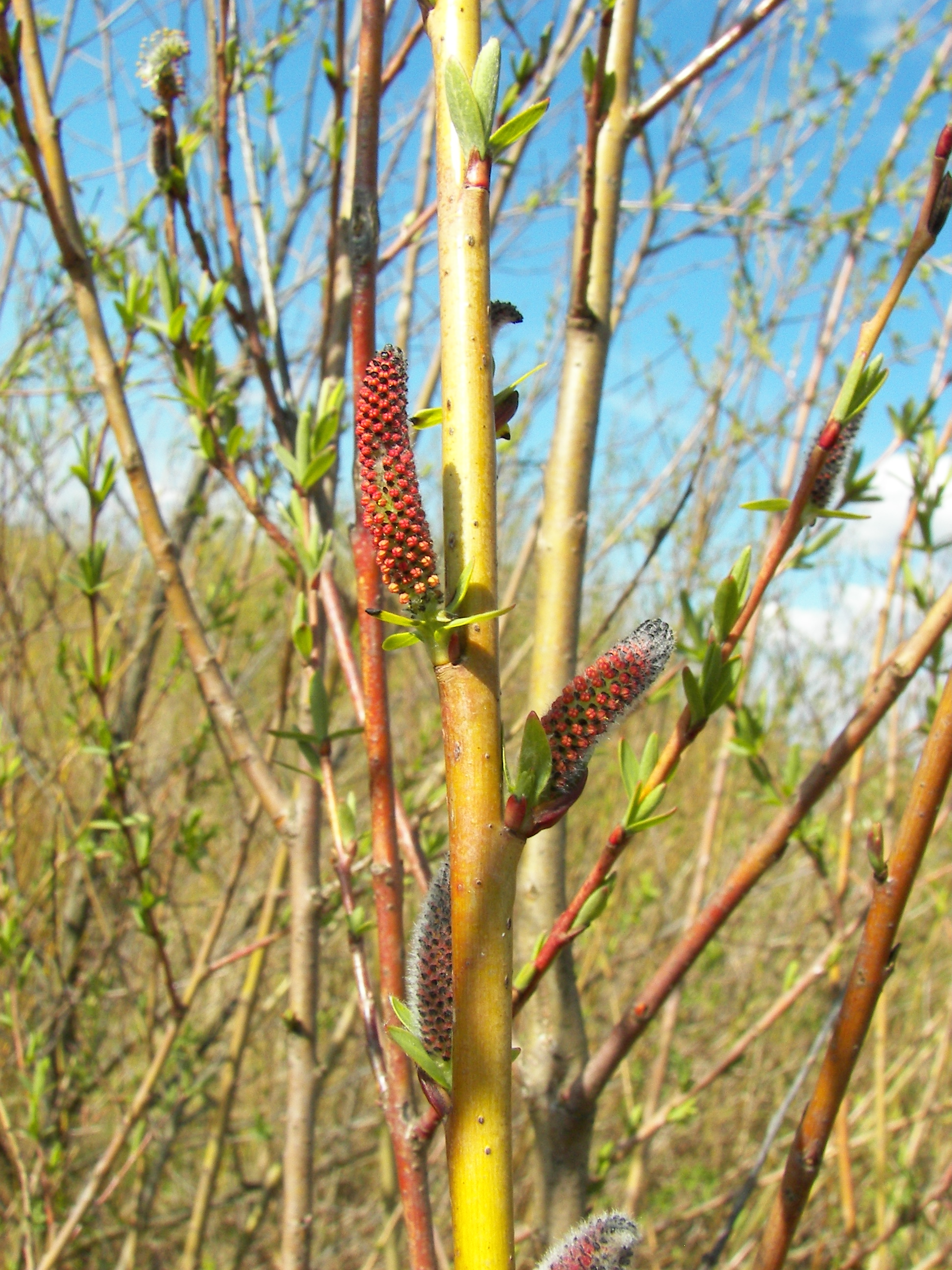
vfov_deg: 51.4
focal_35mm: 36
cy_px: 635
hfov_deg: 39.7
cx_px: 476
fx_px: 1320
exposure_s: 1/250
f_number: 7.1
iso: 100
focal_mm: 6
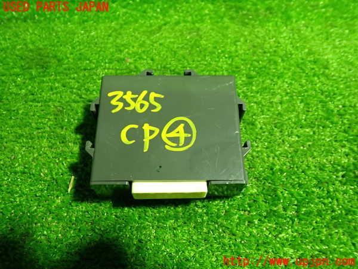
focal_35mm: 30
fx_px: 310
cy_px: 134
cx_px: 179
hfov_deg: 60.0
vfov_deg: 46.8
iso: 400
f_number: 2.3
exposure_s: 1/30
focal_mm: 5.4
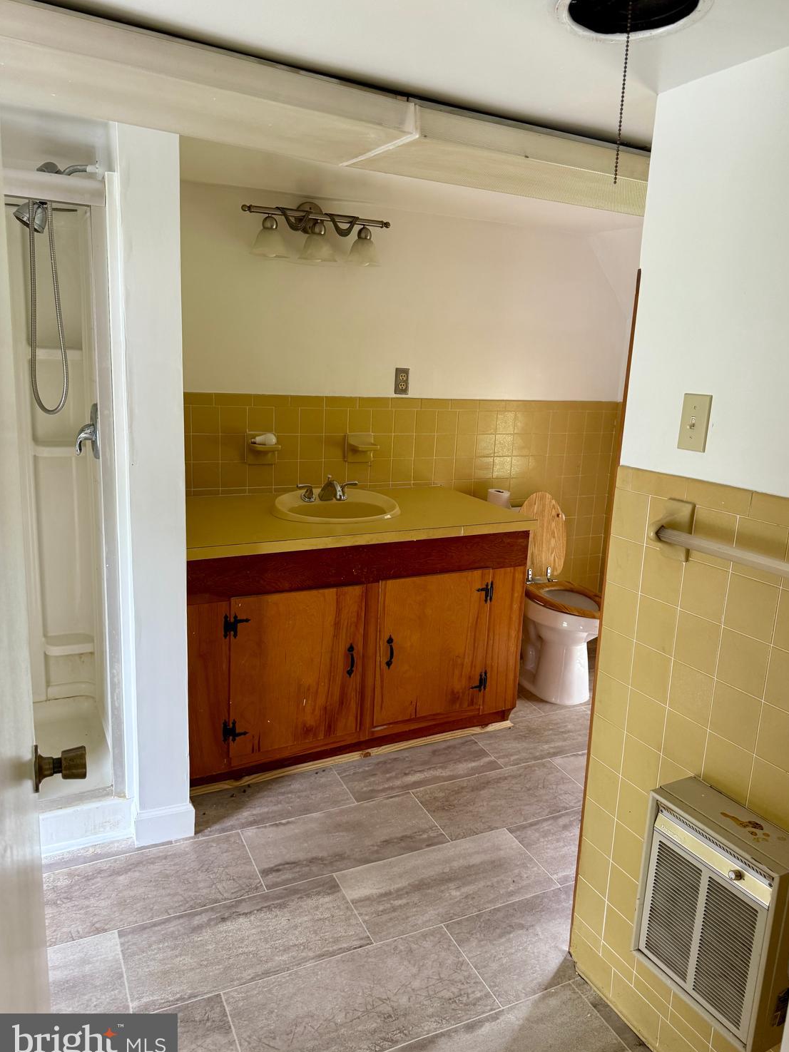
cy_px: 524
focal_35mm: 25
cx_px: 410
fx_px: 760
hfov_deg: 54.9
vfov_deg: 69.4
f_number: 1.78
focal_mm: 6.76
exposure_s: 1/62
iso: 200
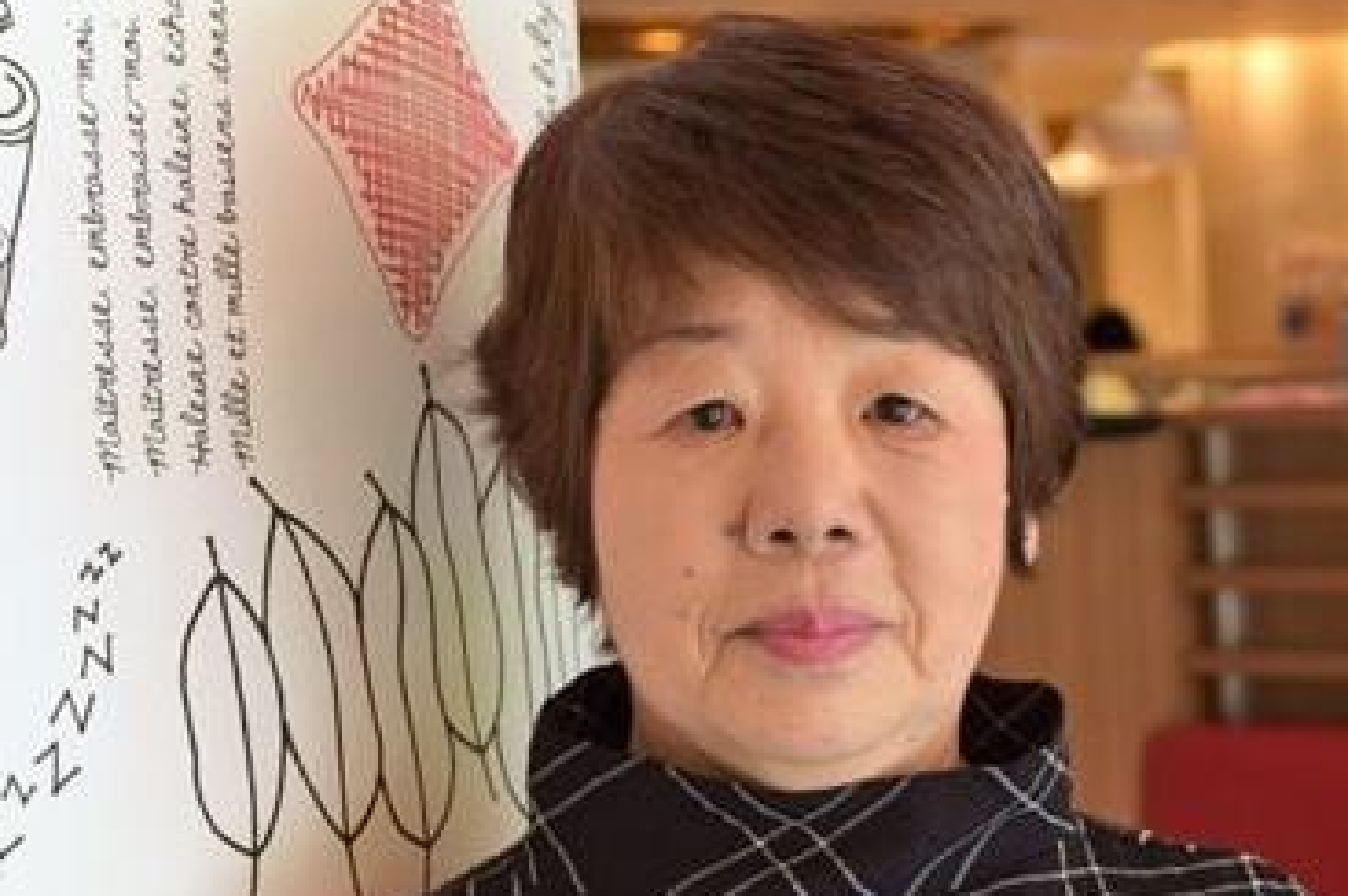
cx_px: 848
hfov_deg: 19.6
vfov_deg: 13.1
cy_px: 738
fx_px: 3891
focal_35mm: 104
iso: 400
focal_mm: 38
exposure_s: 1/50
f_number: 4.5
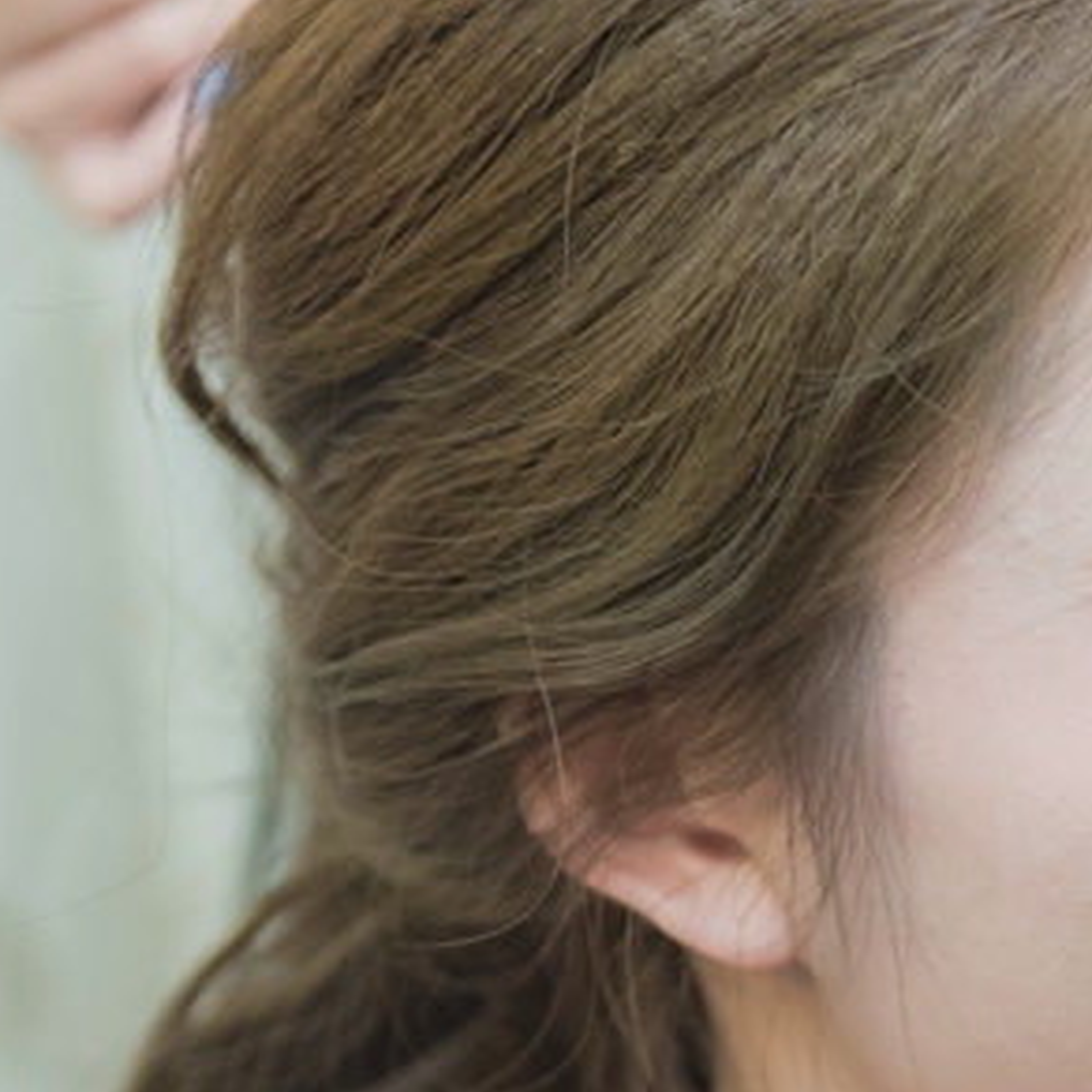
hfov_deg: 10.4
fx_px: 5960
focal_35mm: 167
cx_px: 1036
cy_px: 1148
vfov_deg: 10.4
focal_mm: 56
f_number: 2.8
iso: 1600
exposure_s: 1/80
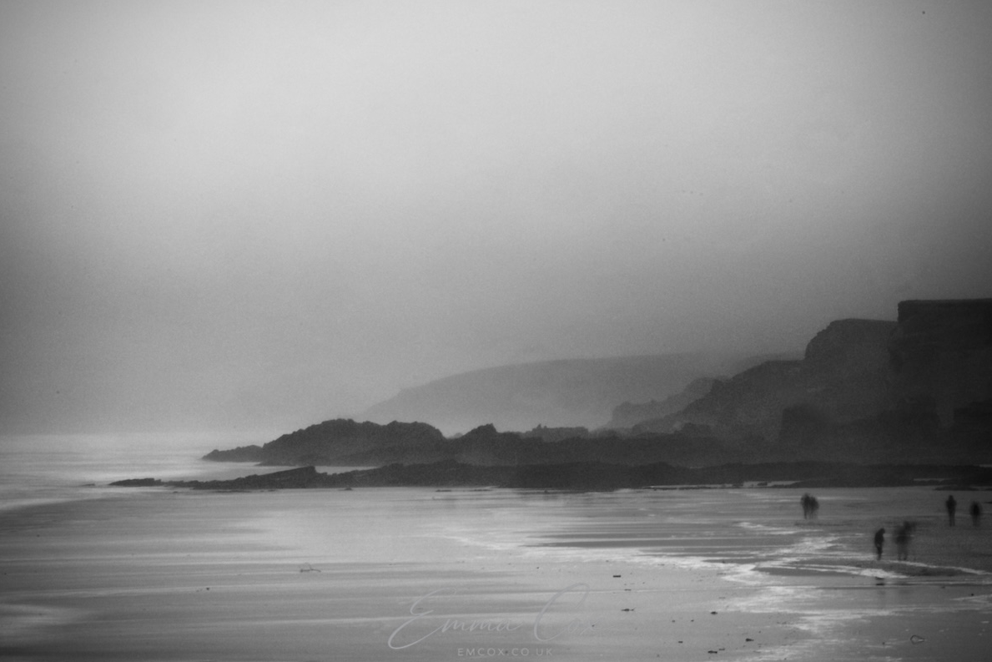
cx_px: 496
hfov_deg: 15.9
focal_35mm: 129
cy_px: 332
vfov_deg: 10.7
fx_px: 3541
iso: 200
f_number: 36
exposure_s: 2.5
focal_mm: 85
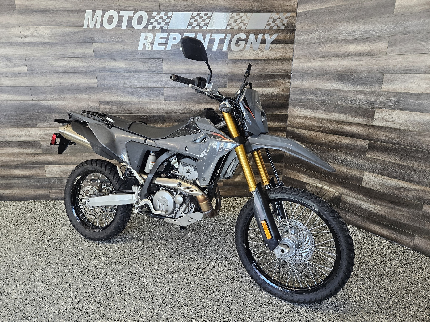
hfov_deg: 73.9
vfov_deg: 58.9
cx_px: 215
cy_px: 161
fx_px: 286
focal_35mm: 23
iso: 200
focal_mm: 5.4
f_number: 1.8
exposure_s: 1/120
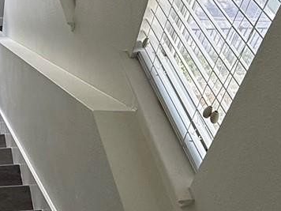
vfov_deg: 22.4
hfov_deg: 28.4
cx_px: -13
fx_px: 511
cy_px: 2
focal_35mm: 63
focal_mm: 2.22
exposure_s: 1/99
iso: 80
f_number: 2.2
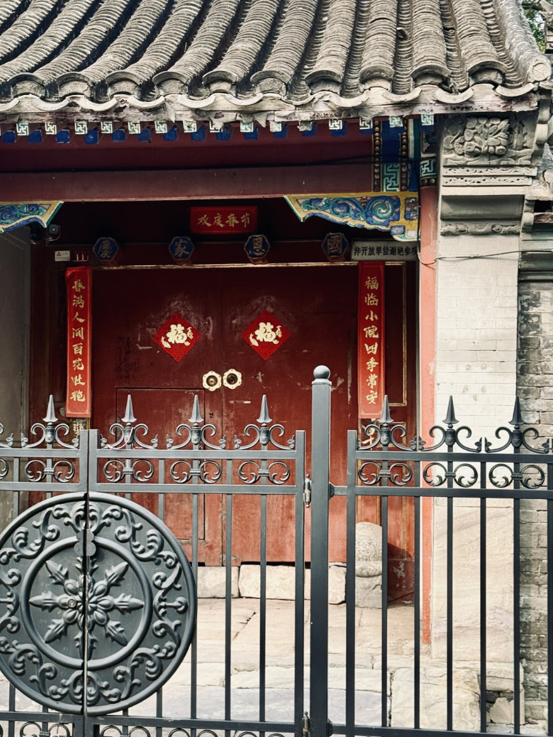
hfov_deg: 22.2
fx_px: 1406
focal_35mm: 66
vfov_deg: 29.4
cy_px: 409
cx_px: 185
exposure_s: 1/1055
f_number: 1.8
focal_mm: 6.8
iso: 80
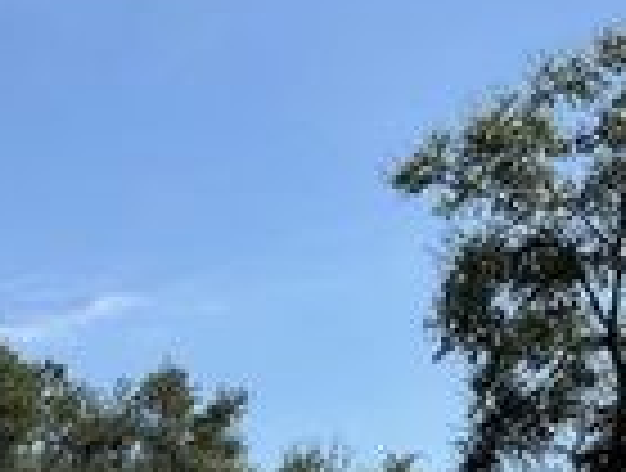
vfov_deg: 13.2
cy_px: 784
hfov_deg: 18.4
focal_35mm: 104
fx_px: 1886
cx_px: 23
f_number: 1.8
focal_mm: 3
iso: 16
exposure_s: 1/1730
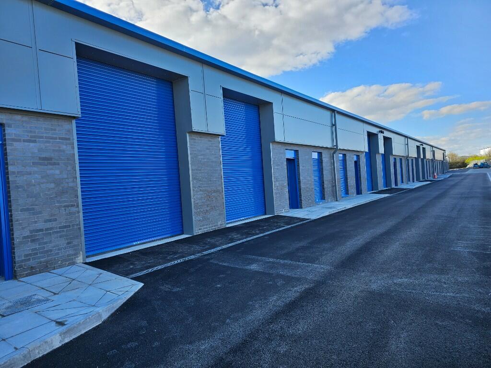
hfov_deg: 73.9
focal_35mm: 23
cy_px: 184
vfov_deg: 58.9
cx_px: 246
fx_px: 326
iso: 10
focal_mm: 6.3
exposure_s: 1/219
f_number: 1.7
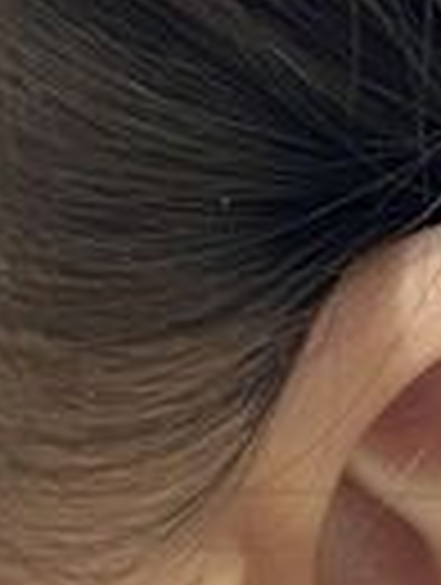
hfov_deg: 13.3
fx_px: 1896
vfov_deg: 15.9
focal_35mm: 112
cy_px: 918
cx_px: 176
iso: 200
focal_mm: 5.7
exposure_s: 1/50
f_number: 1.5
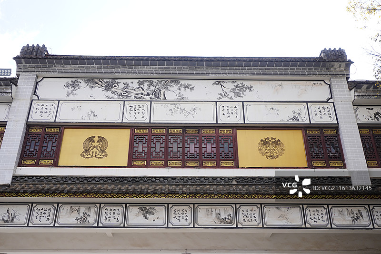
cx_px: 190
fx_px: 413
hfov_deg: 49.6
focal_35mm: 39
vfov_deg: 34.2
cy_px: 127
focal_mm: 26
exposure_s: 1/160
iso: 320
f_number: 13
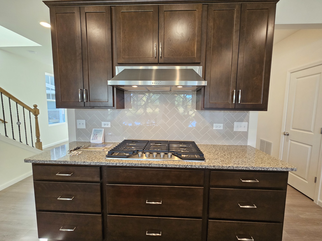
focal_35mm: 13
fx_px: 121
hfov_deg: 106.2
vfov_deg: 89.9
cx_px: 161
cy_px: 120
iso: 160
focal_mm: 2.2
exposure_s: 1/60
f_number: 2.2
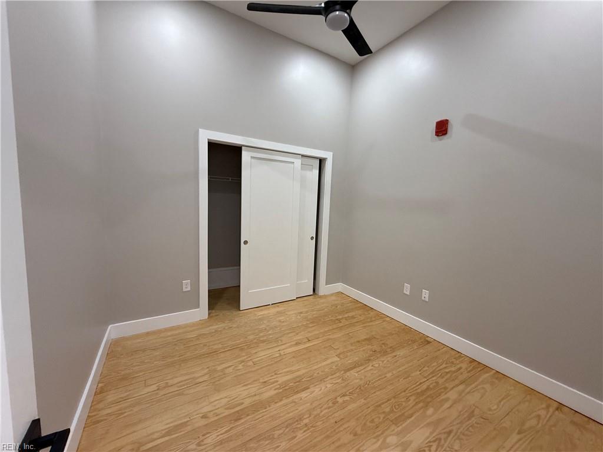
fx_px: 244
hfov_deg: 102.1
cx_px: 302
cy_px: 226
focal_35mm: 14
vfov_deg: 85.7
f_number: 2.2
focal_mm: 2.22
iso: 320
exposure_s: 1/79
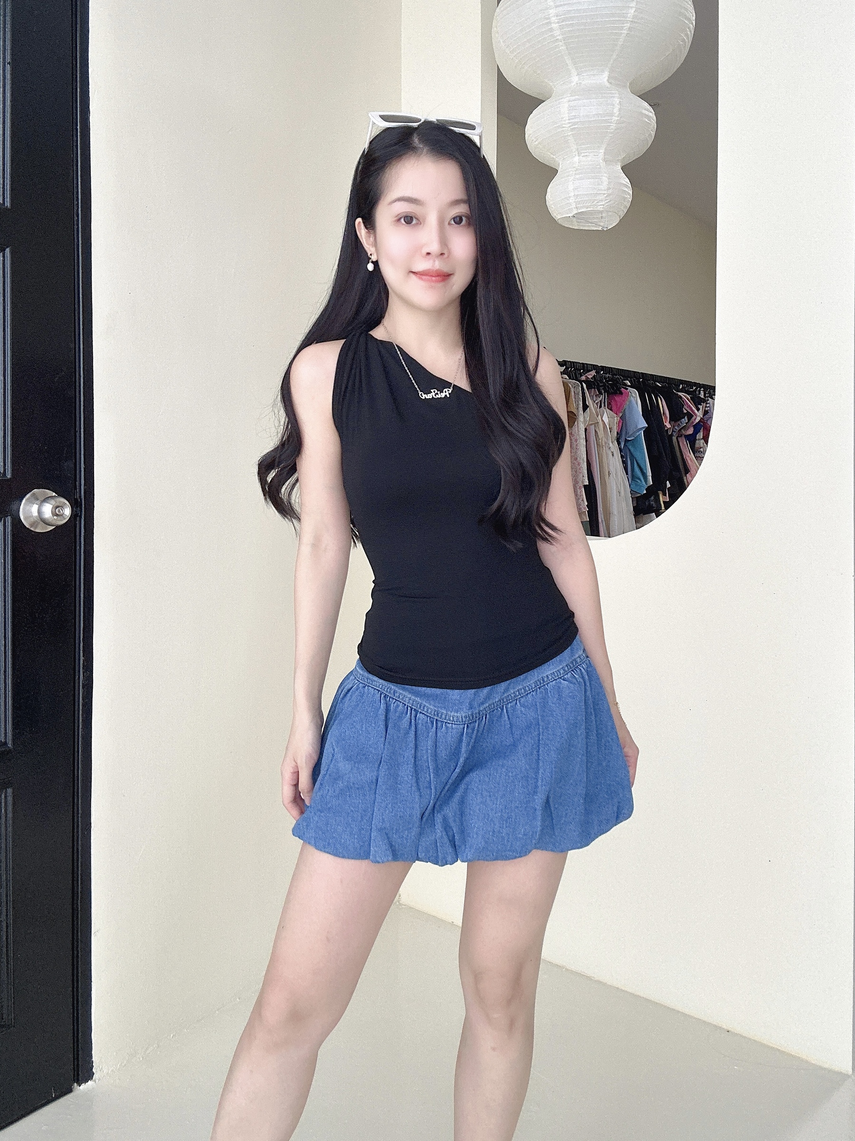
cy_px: 570
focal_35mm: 23
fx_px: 757
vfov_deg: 73.9
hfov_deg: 58.9
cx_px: 428
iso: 80
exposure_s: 1/67
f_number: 1.9
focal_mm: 2.69
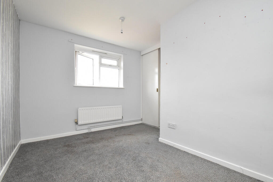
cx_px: 136
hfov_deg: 100.4
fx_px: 114
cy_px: 91
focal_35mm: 15
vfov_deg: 77.3
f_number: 10
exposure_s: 1/60
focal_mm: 10
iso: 1600
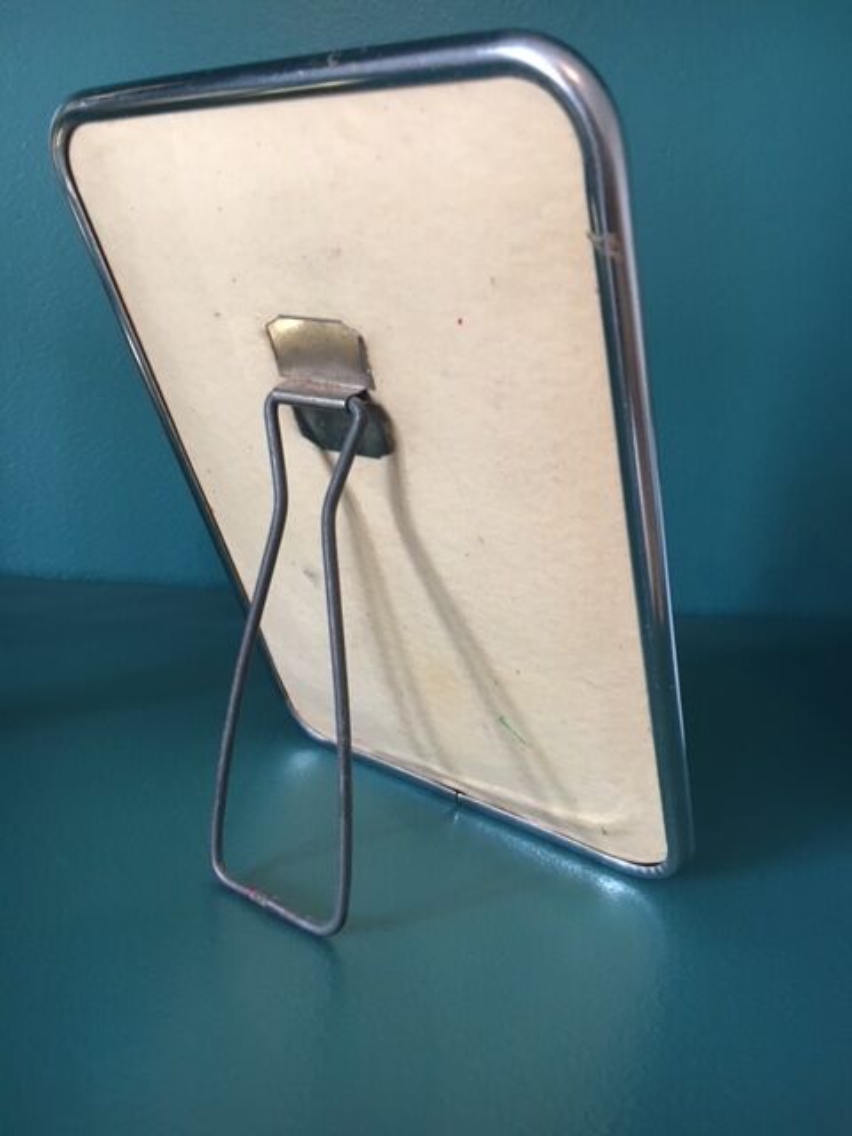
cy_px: 568
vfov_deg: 61.7
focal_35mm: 29
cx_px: 426
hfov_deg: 48.2
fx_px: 952
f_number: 2.2
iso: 125
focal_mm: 4.15
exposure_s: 1/33
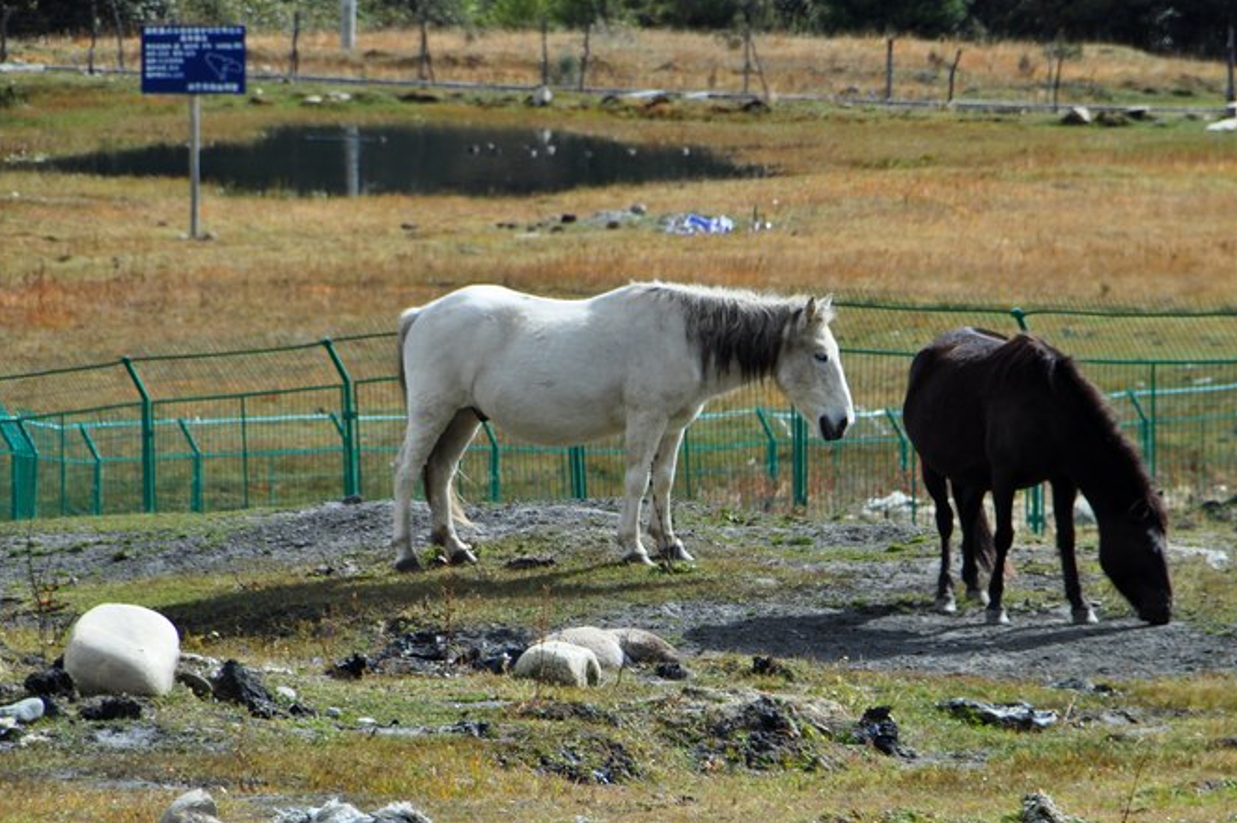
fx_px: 15931
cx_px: 629
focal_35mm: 464
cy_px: 369
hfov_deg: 4.4
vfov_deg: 3.0
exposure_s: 1/160
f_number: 13
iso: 200
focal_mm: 270
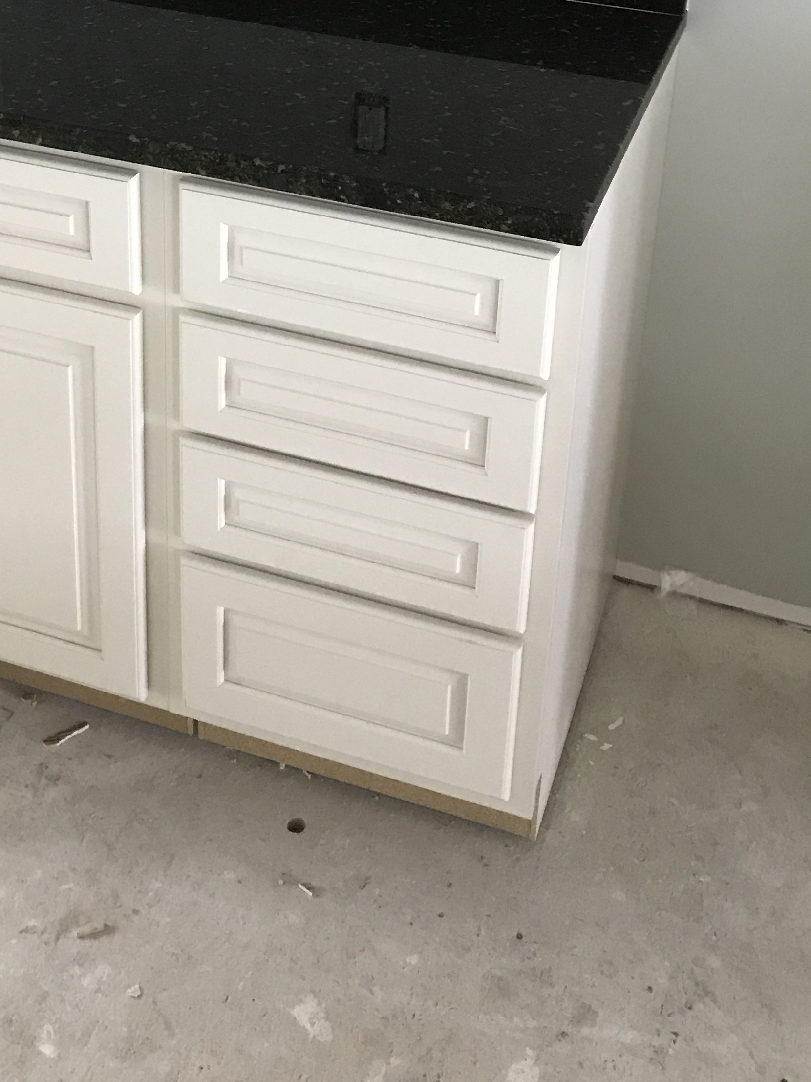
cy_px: 123
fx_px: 1593
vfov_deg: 35.4
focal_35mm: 51
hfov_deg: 28.4
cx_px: 290
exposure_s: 1/15
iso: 80
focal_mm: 3.99
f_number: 1.8
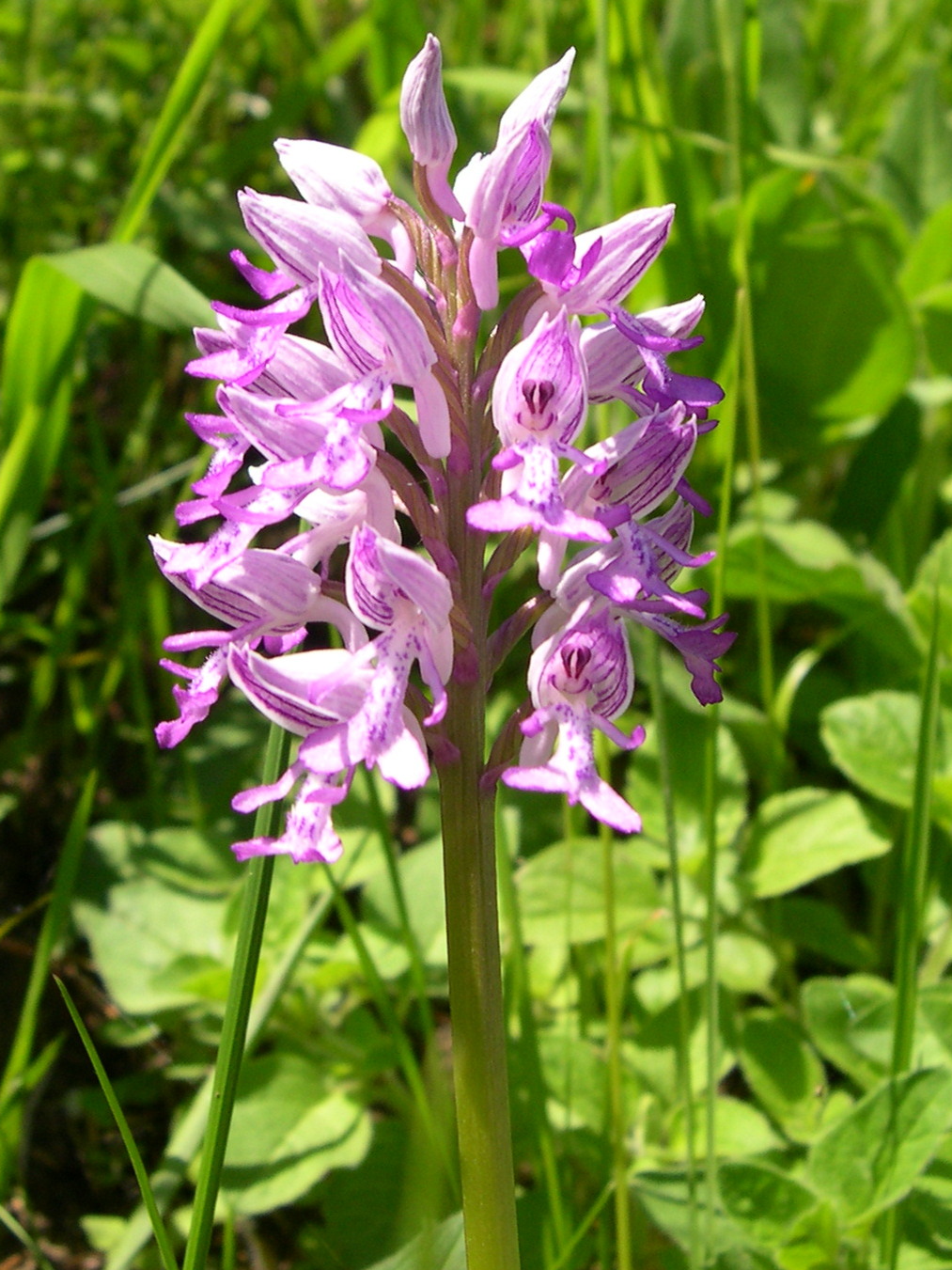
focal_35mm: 45
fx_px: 1650
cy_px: 549
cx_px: 421
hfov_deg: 32.1
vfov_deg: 42.0
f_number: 7.6
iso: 100
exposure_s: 1/120
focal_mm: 8
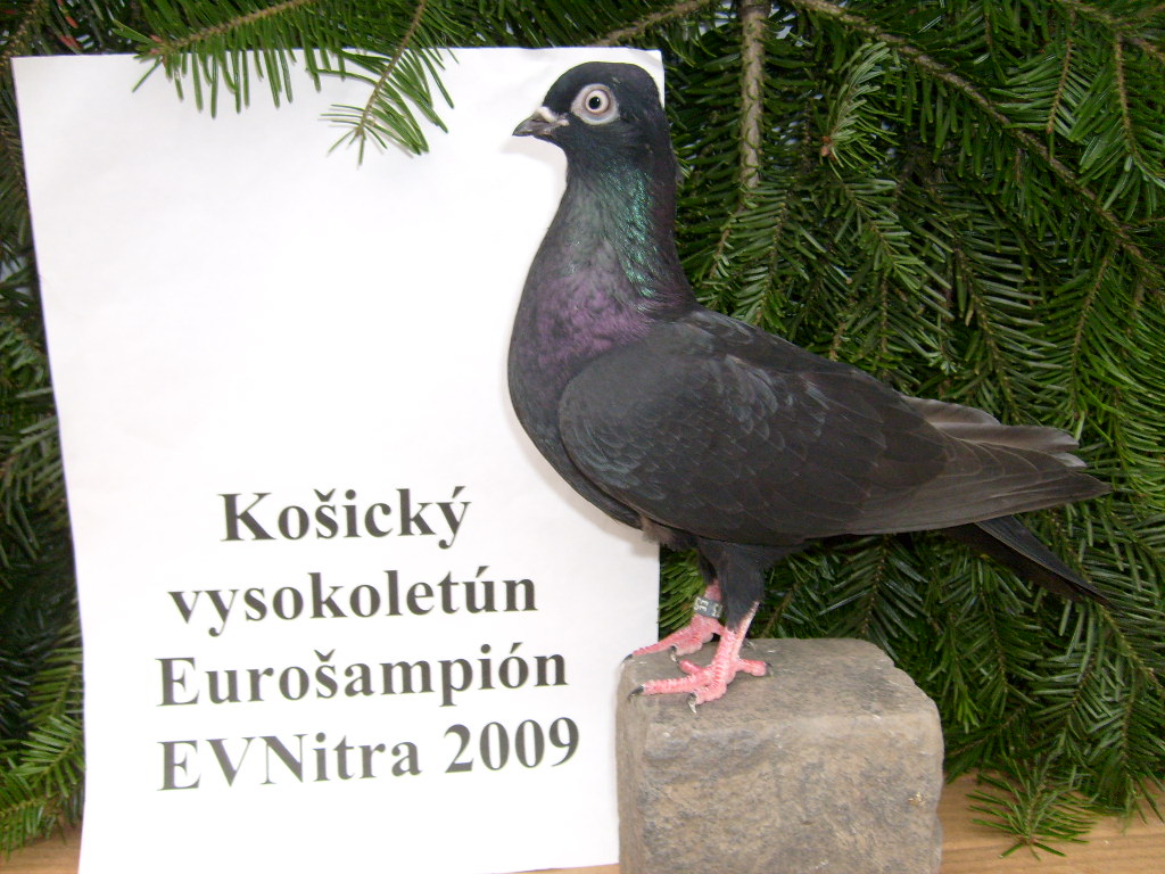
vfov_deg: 40.7
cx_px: 582
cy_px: 437
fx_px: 1178
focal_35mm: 35
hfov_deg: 52.6
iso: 100
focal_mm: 5.8
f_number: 2.8
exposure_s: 1/45
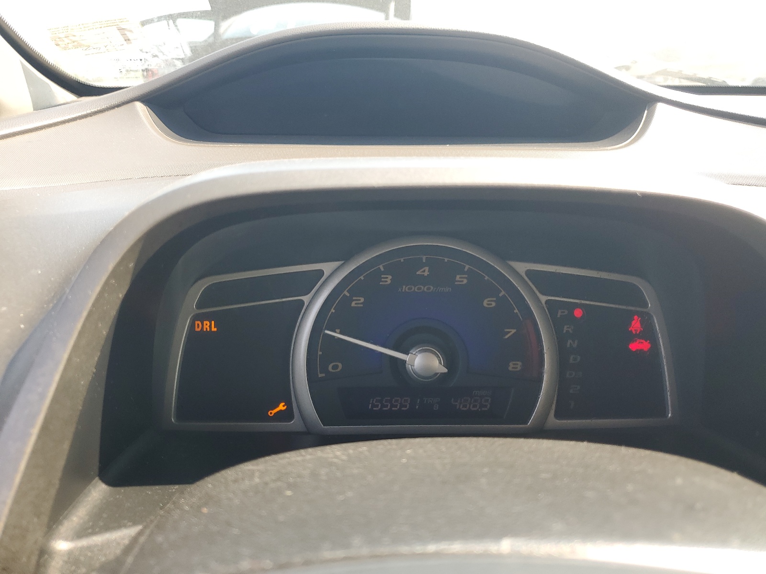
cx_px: 383
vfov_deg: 53.1
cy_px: 287
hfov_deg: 67.3
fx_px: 575
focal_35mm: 26
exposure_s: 1/217
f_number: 1.5
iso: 50
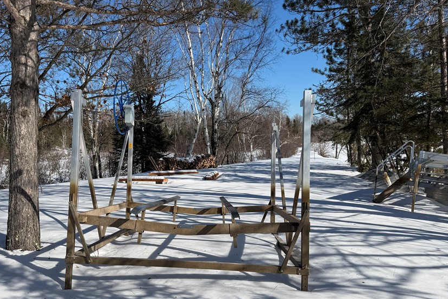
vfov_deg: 42.3
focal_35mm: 31
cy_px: 161
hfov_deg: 59.9
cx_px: 186
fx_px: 386
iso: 80
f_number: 1.78
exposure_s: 1/6711
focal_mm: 6.76
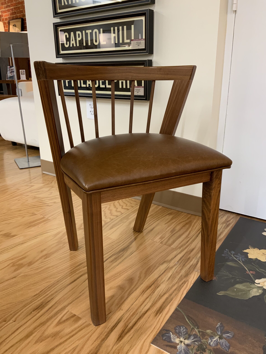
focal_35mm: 29
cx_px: 133
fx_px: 297
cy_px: 177
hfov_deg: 48.2
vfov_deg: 61.7
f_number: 1.8
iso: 80
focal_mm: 3
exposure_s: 1/60
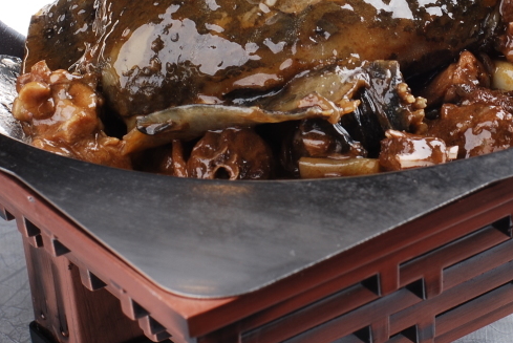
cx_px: 346
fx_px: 2239
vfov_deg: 8.7
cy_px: 25
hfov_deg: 13.0
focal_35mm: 157
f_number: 11
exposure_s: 1/125
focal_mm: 50
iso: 100
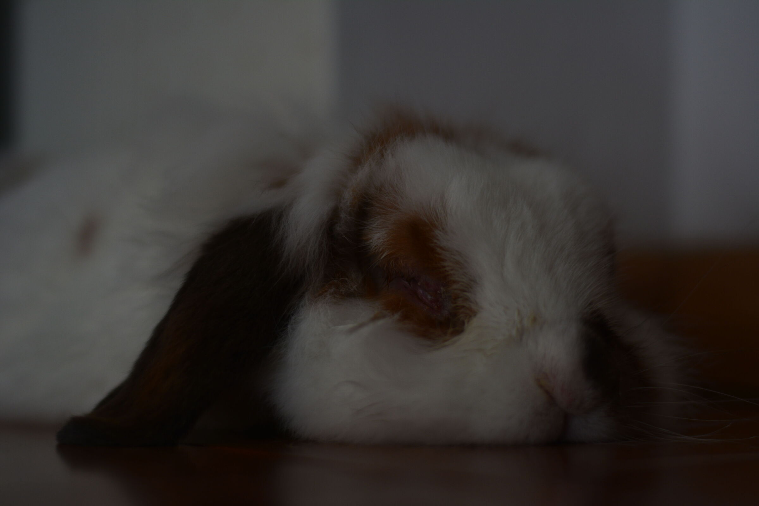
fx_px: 1581
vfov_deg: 18.2
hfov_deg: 27.0
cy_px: 253
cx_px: 380
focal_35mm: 75
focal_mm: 50
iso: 160
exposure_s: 1/60
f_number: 1.8
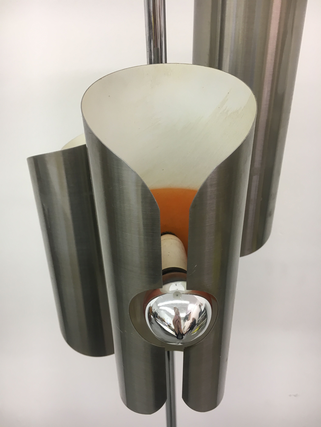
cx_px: 160
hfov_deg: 48.2
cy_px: 214
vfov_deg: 61.7
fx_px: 359
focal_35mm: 29
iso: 80
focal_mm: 4.15
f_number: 2.2
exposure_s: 1/33
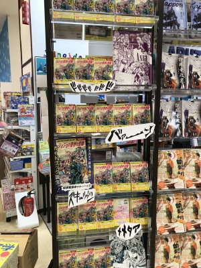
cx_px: 100
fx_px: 217
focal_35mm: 28
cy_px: 134
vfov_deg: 63.4
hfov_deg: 49.7
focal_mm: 3.99
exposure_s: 1/33
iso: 20
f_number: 1.8
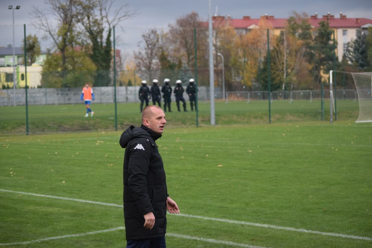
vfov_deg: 13.4
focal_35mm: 102
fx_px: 1054
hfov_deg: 20.0
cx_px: 186
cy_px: 124
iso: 800
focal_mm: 68
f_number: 4.2
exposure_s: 1/640
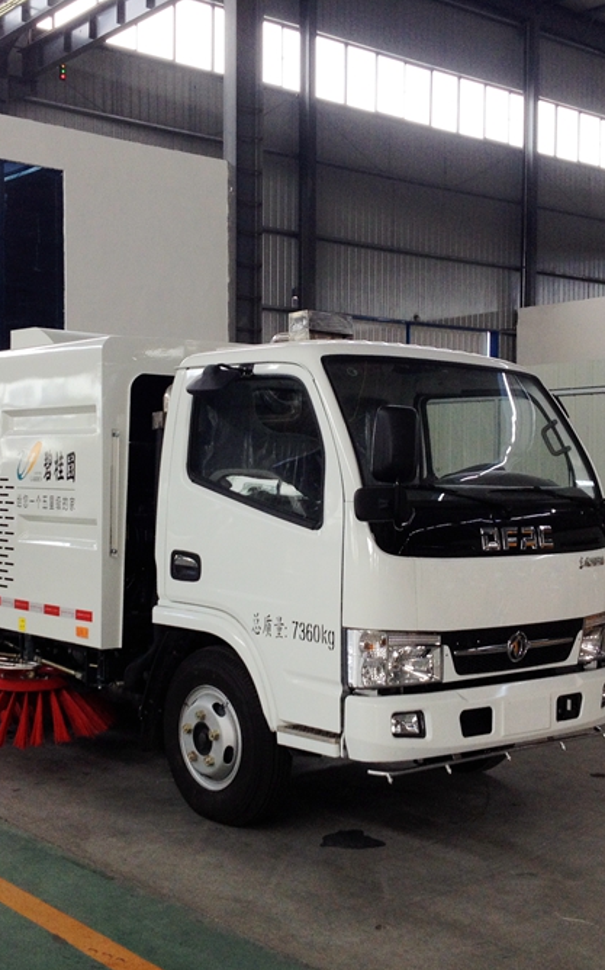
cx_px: 254
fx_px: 1320
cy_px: 484
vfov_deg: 40.3
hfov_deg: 25.8
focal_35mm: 50
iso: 80
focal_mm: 4.28
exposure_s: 1/120
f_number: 2.4
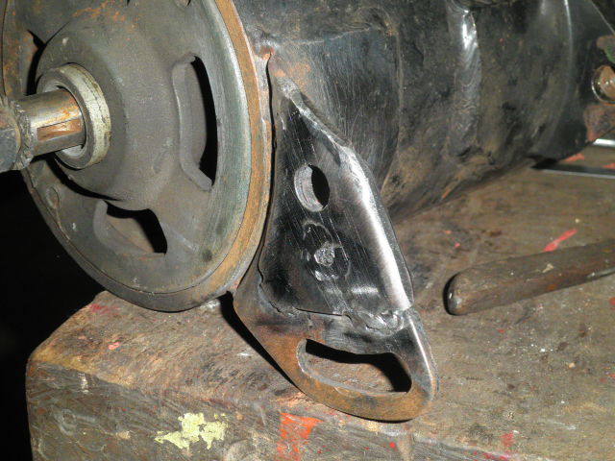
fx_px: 1066
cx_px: 308
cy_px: 230
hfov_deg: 32.2
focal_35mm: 60
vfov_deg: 24.4
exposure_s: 1/80
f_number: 3.9
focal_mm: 10.7
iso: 160
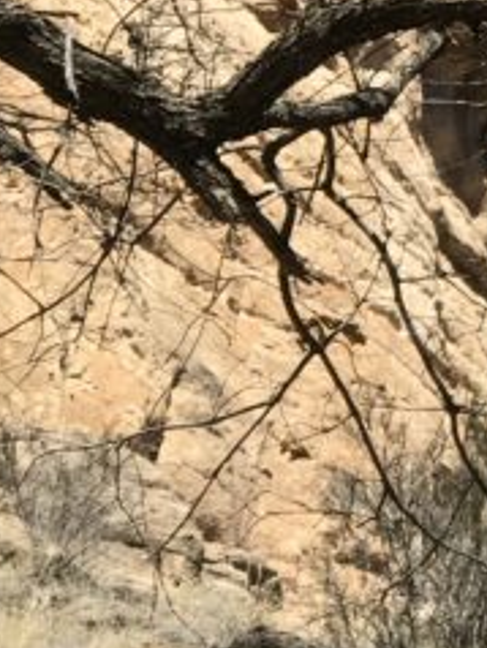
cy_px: 90
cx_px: 958
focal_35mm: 245
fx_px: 4588
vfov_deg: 8.1
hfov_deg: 5.9
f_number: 2.8
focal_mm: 6.6
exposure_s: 1/618
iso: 20
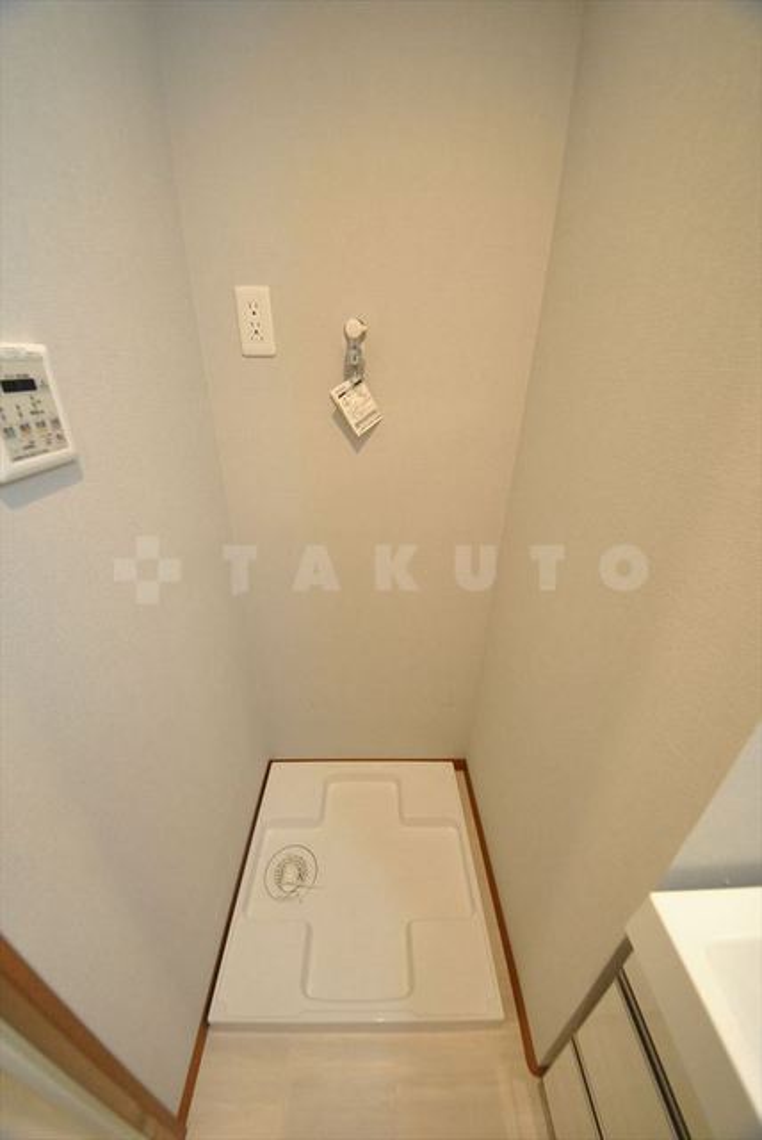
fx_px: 380
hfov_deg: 90.1
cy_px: 570
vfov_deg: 112.6
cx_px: 381
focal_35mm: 12
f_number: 4.5
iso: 1100
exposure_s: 1/30
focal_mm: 8
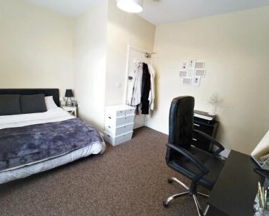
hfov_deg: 92.9
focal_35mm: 16
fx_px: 127
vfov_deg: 80.4
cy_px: 107
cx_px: 144
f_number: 5
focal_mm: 14
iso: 2500
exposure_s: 1/20
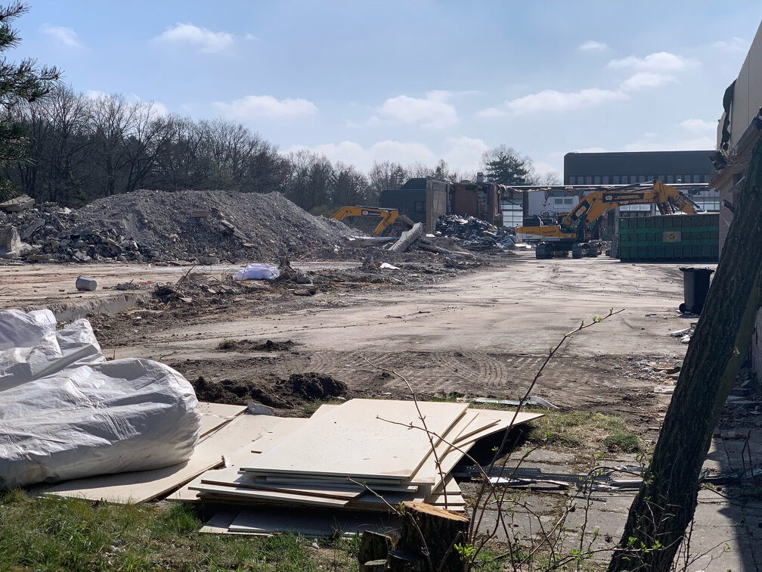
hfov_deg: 36.8
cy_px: 286
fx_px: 1145
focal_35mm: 52
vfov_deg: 28.0
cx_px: 381
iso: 16
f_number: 2.4
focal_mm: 6
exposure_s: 1/2519
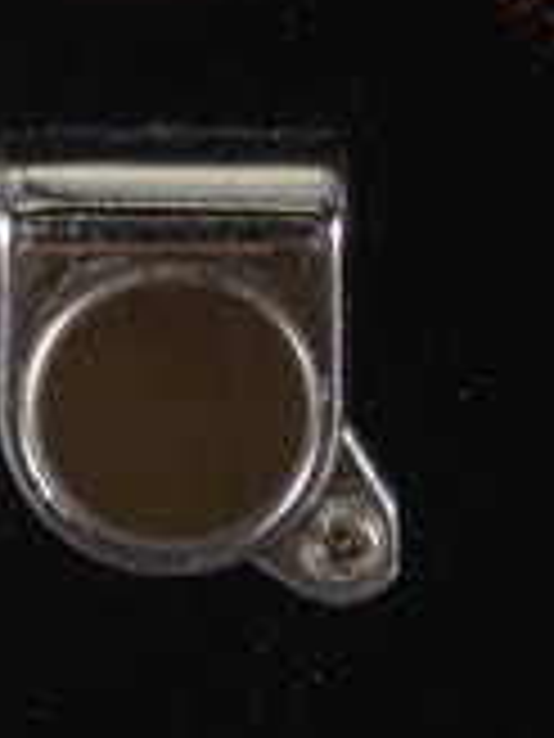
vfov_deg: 5.0
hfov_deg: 3.8
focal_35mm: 393
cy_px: 868
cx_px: 640
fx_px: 8381
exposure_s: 1/125
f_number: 9
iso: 100
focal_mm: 35
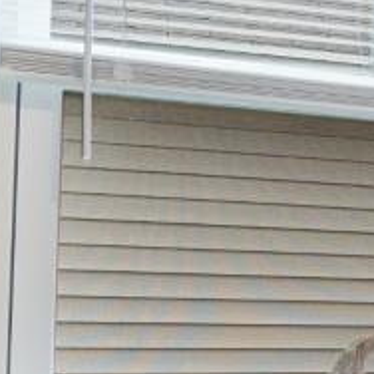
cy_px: 310
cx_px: 1391
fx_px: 1430
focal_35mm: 117
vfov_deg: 14.8
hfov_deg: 8.8
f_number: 4.8
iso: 100
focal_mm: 11
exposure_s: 1/10
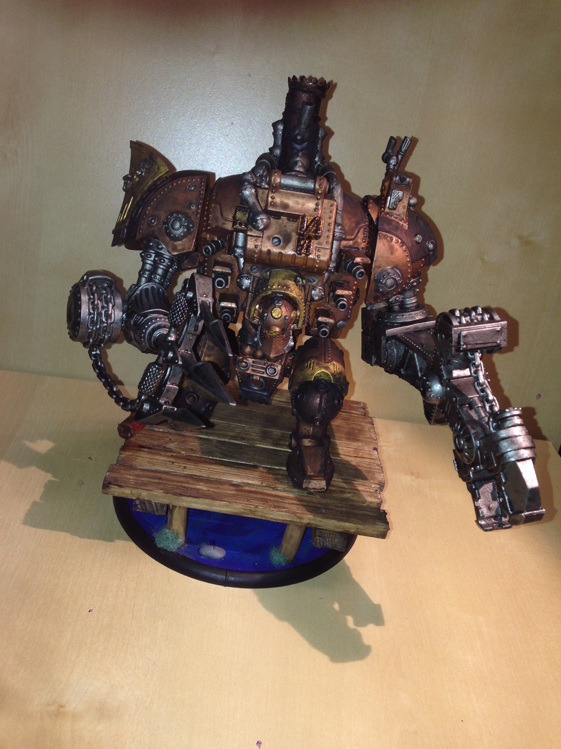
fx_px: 713
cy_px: 374
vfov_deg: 55.4
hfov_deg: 42.9
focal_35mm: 33
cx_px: 280
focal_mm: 4.12
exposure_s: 1/69
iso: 50
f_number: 2.4
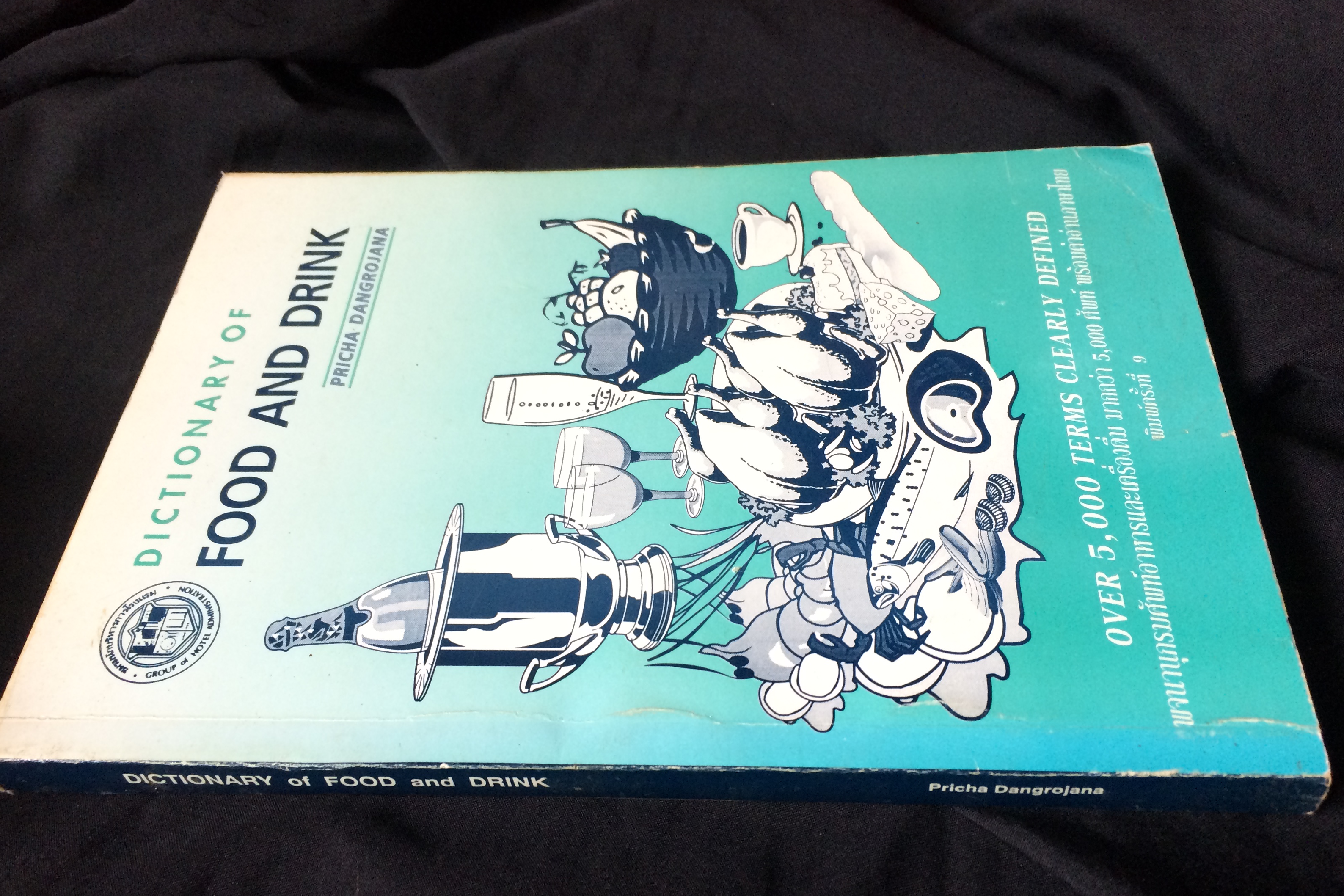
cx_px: 669
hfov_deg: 60.3
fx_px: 1157
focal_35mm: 31
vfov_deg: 42.3
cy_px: 492
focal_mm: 4.15
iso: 125
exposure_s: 1/33
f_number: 2.2
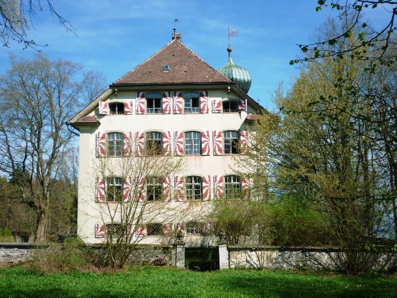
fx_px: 447
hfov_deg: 47.8
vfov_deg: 36.8
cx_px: 198
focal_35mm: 39
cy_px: 149
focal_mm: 5.5
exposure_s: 1/200
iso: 80
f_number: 8
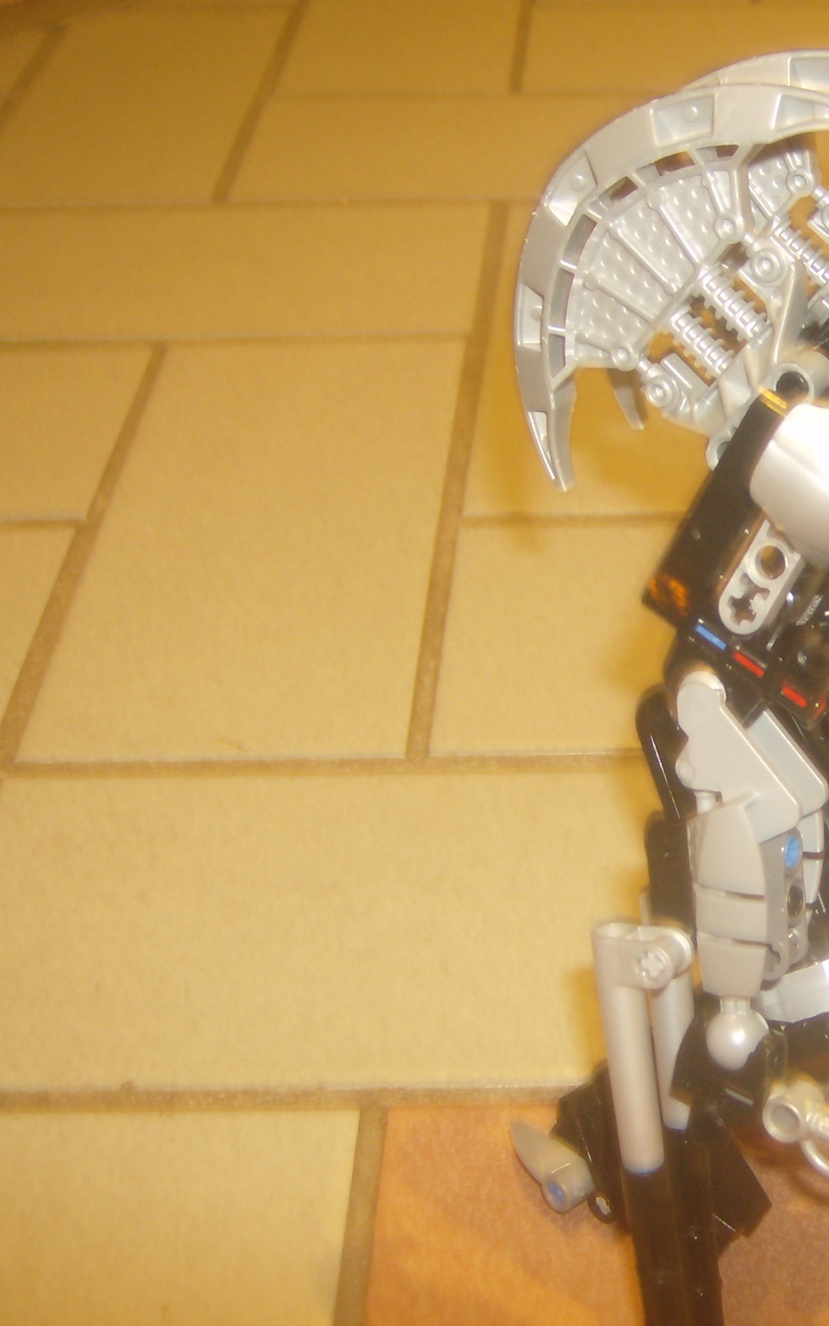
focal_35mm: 52
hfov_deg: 23.6
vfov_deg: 38.9
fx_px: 1879
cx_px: 863
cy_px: 653
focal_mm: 6
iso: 100
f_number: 2.8
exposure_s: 1/1.39
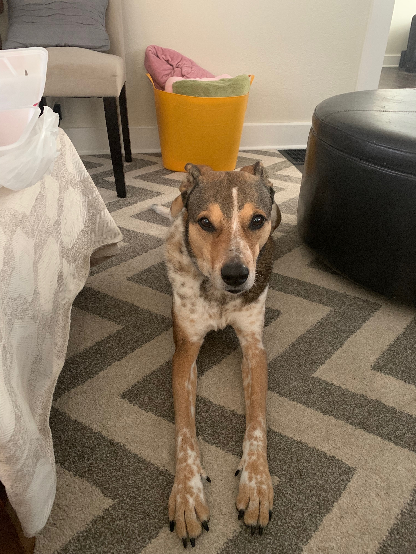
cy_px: 277
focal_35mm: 26
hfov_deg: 53.1
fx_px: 417
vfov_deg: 67.3
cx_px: 208
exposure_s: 1/30
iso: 500
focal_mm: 4.25
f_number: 1.8
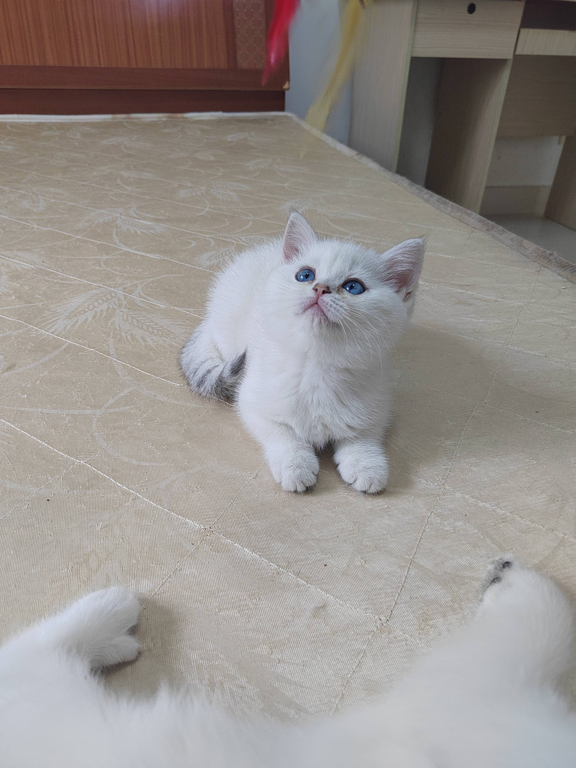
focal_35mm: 23
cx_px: 288
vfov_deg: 73.9
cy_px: 384
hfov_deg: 58.9
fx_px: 510
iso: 1669
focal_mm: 5.52
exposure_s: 1/100
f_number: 1.9
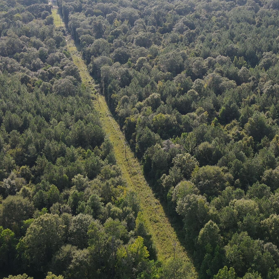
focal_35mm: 47
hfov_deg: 35.7
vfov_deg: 36.0
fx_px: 429
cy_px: 118
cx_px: 189
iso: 100
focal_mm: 4.5
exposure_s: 1/320
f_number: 2.8
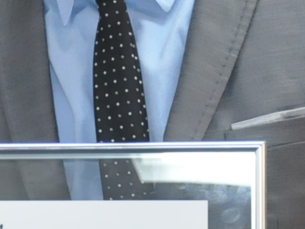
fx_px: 2571
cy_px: 116
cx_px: -108
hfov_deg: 6.7
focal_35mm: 292
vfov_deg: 5.1
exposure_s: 1/80
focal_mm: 38
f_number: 5
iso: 2000
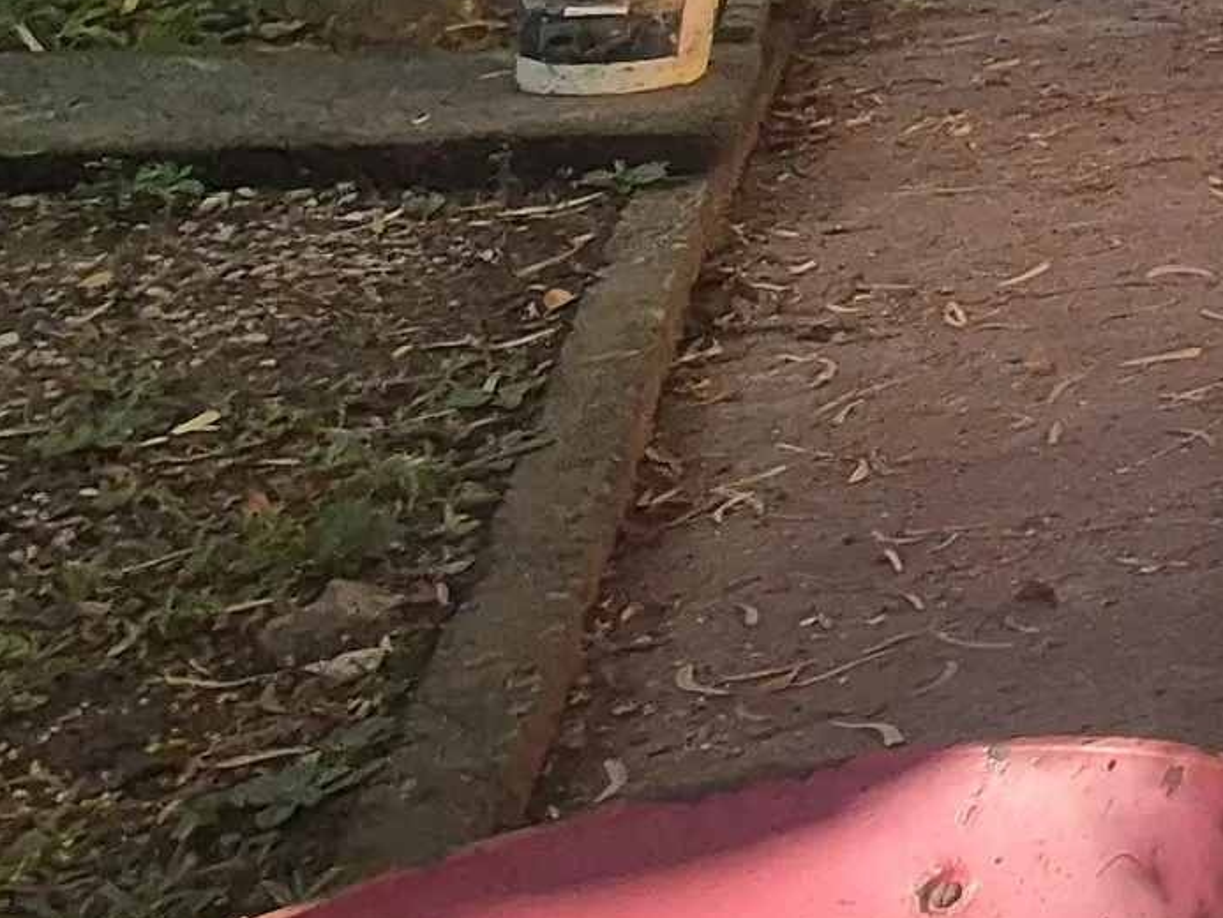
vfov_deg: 16.5
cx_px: 3101
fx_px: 2650
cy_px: -733
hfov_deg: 14.2
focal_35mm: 75
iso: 50
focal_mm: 2.2
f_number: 2.2
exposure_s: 1/820
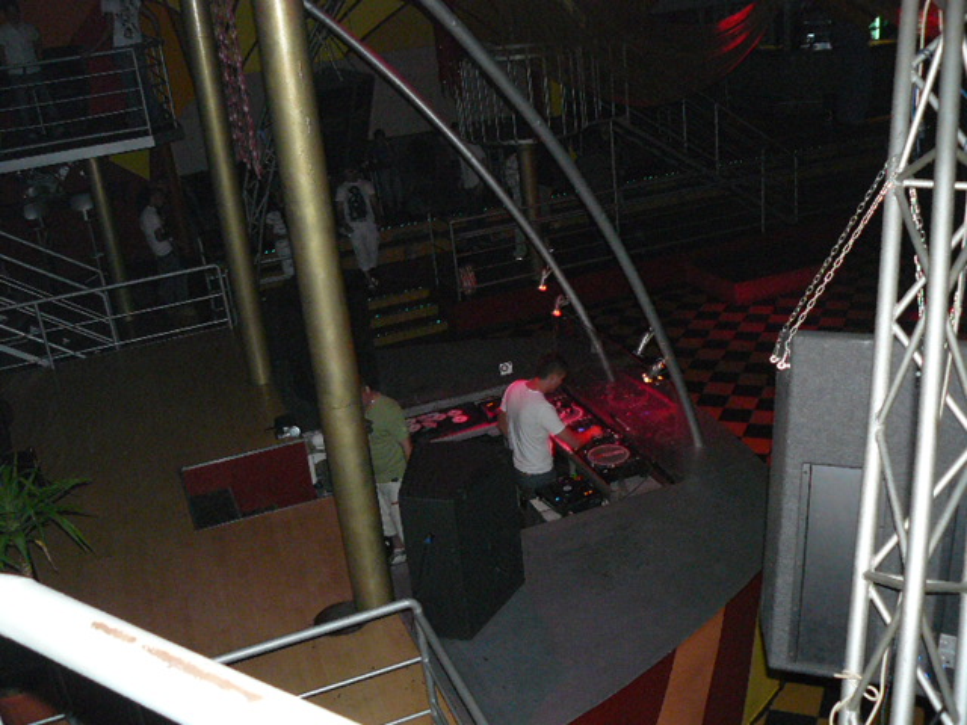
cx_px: 484
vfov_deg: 39.7
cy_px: 362
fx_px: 1006
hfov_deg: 51.4
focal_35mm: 36
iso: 400
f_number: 2.8
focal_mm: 6
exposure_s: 1/30
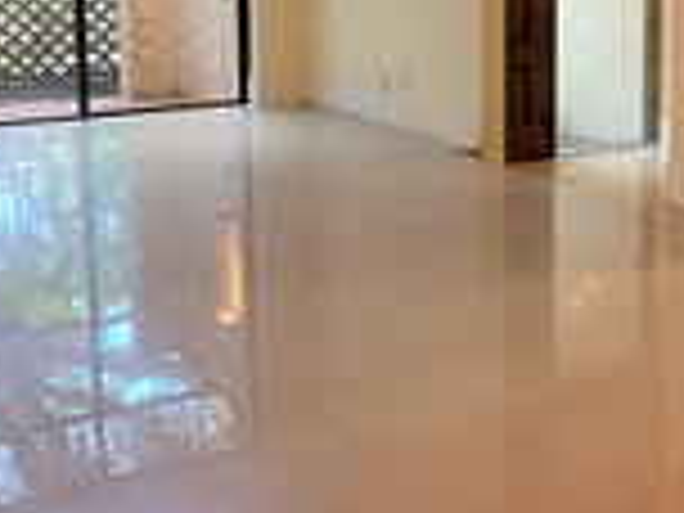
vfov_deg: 19.9
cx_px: 457
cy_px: 90
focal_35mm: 73
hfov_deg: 26.5
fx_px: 1442
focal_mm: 4.25
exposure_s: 1/60
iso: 160
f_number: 1.8
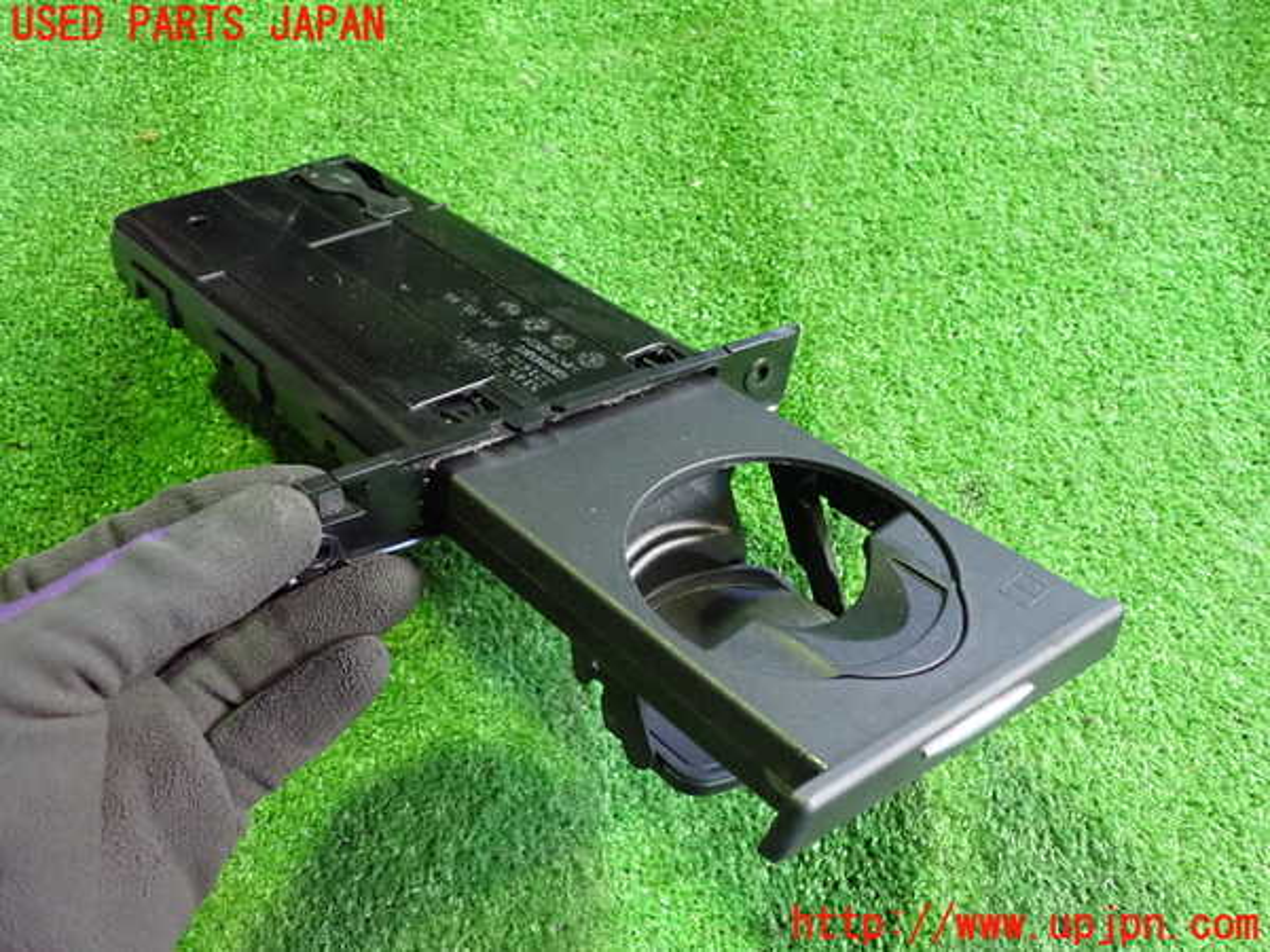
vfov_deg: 46.8
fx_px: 1101
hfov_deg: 60.0
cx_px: 635
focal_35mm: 30
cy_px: 476
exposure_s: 1/50
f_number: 2.3
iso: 1250
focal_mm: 5.4
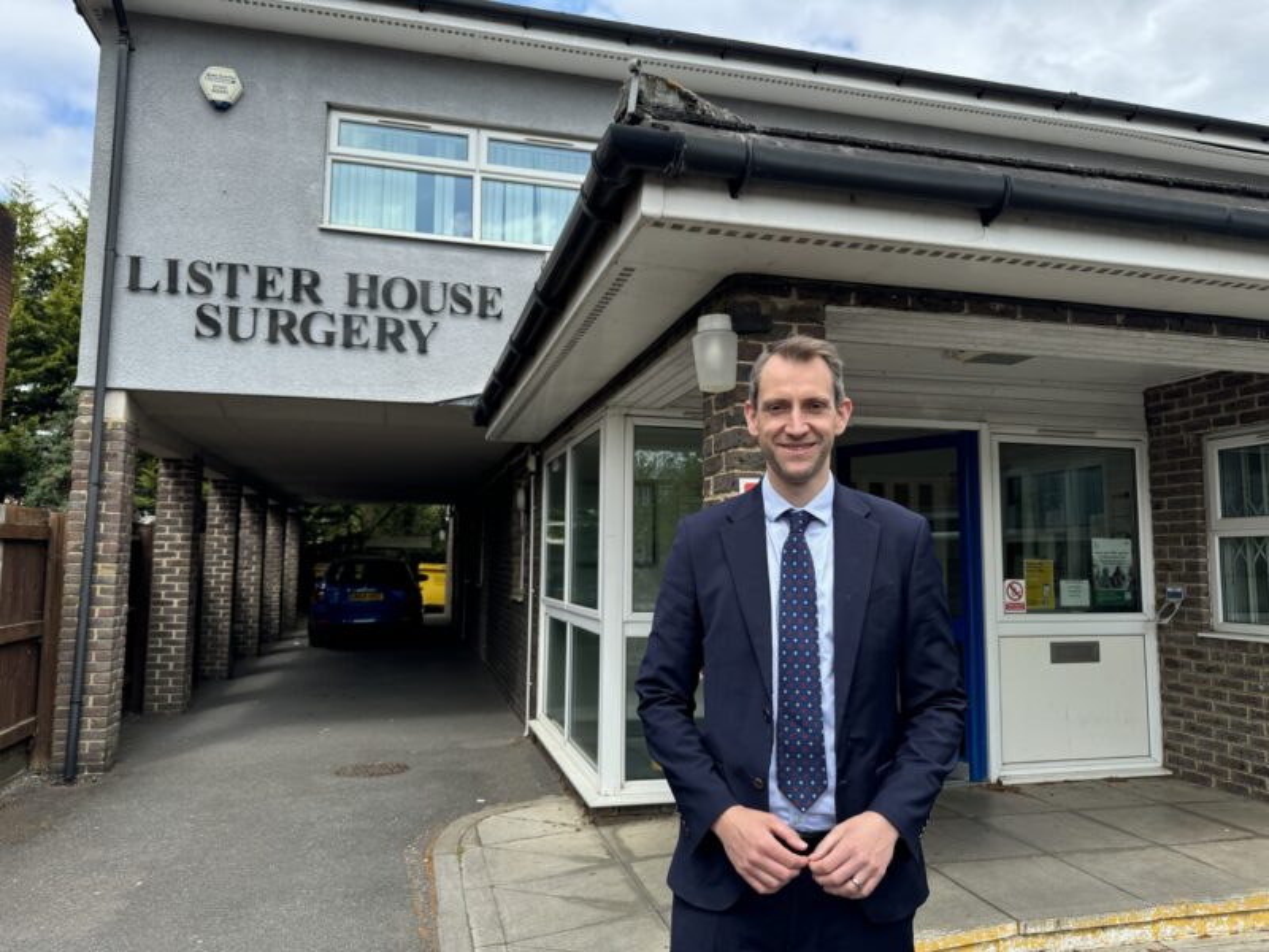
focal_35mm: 24
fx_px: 880
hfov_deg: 71.6
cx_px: 634
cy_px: 476
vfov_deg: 56.8
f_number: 1.78
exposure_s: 1/1637
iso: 80
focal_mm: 6.76
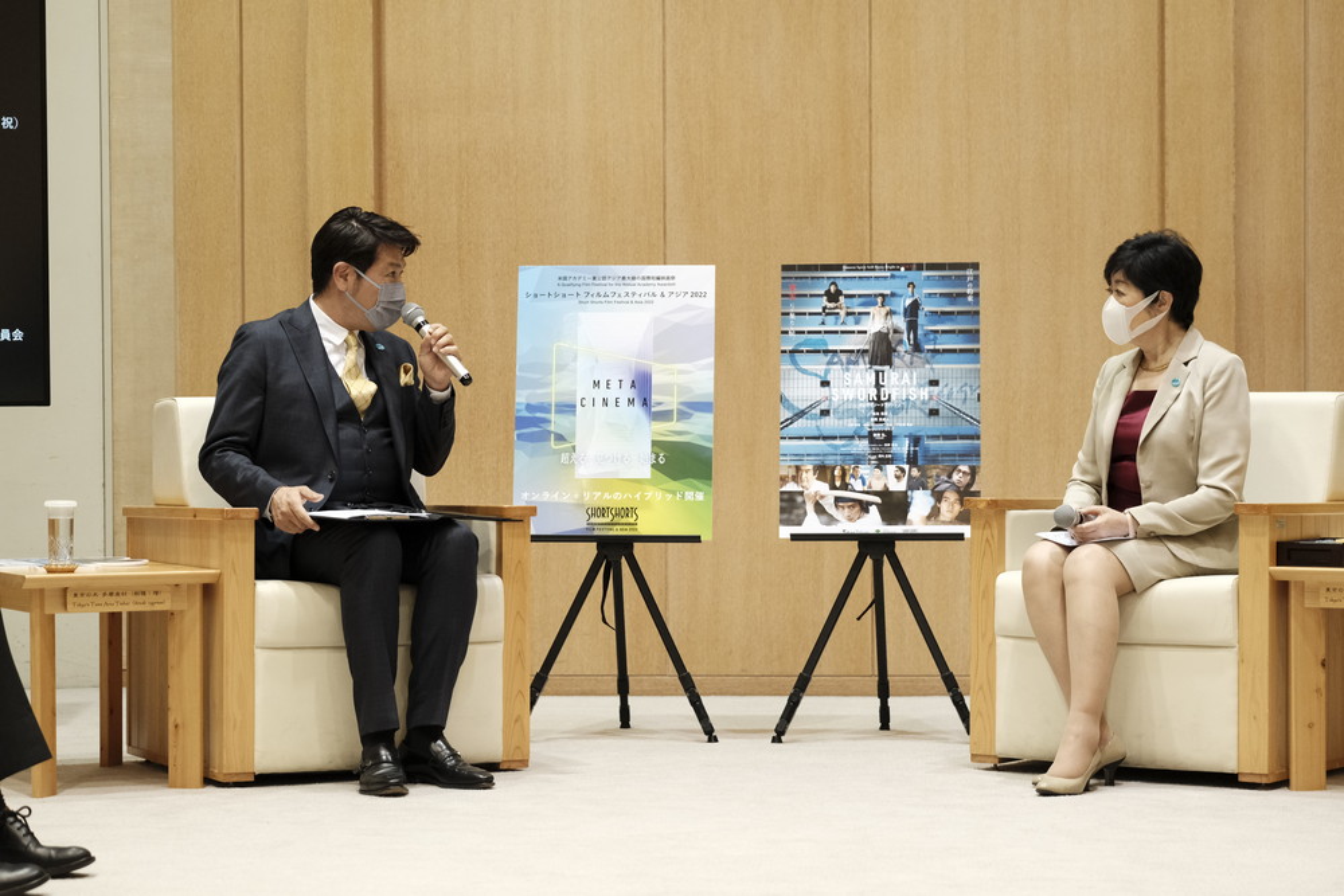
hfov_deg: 24.2
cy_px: 448
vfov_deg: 16.3
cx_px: 672
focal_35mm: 84
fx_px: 3136
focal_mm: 56.3
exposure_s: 1/160
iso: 2000
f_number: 2.8
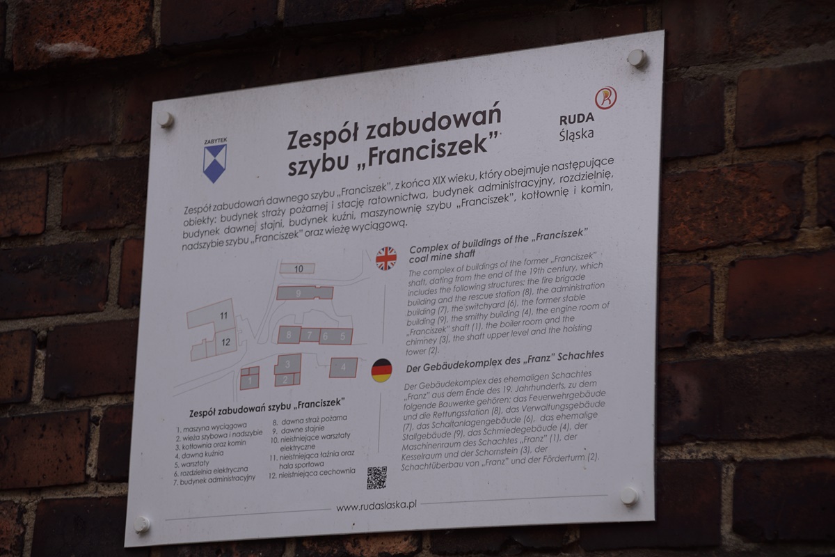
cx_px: 418
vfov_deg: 10.8
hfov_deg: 16.1
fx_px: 2957
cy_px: 278
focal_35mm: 128
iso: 100
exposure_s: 1/200
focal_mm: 85
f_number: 6.3
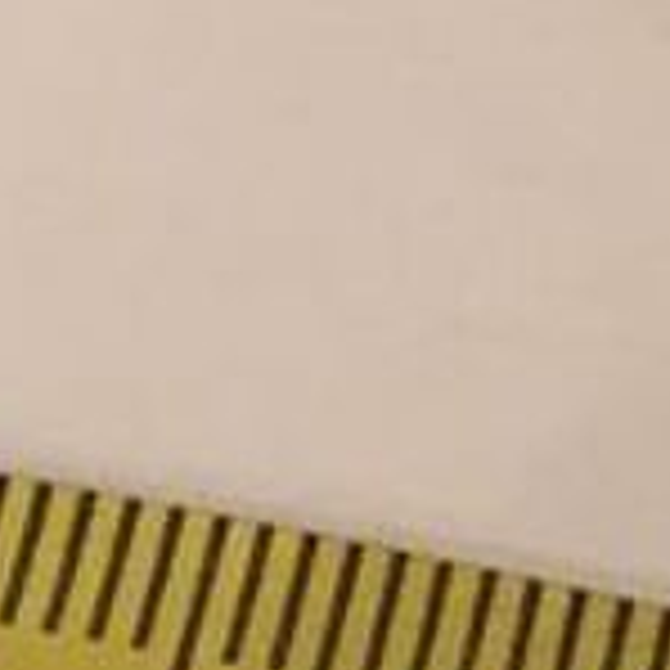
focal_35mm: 230
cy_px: 497
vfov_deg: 7.6
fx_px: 5037
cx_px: -31
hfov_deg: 7.6
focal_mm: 4.15
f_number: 2.2
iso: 400
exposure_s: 1/17
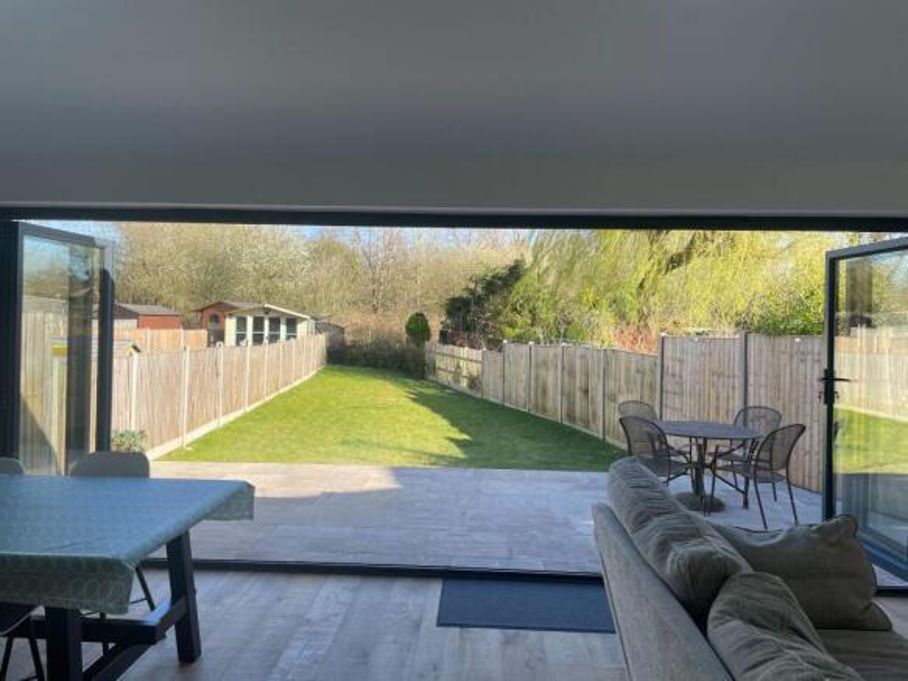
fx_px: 682
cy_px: 340
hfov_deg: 67.3
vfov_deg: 53.0
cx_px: 454
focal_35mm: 26
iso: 32
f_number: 1.6
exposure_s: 1/831
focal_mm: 4.2
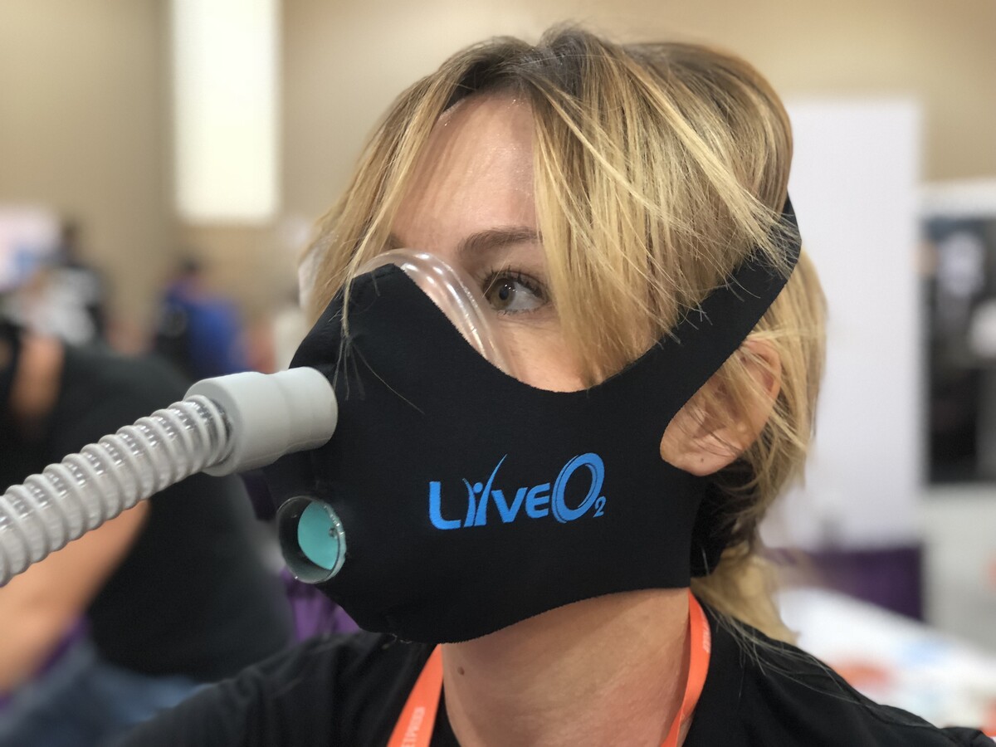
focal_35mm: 57
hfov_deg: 33.8
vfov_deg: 25.7
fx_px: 1640
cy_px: 374
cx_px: 498
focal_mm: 6.6
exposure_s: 1/60
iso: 250
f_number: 2.8
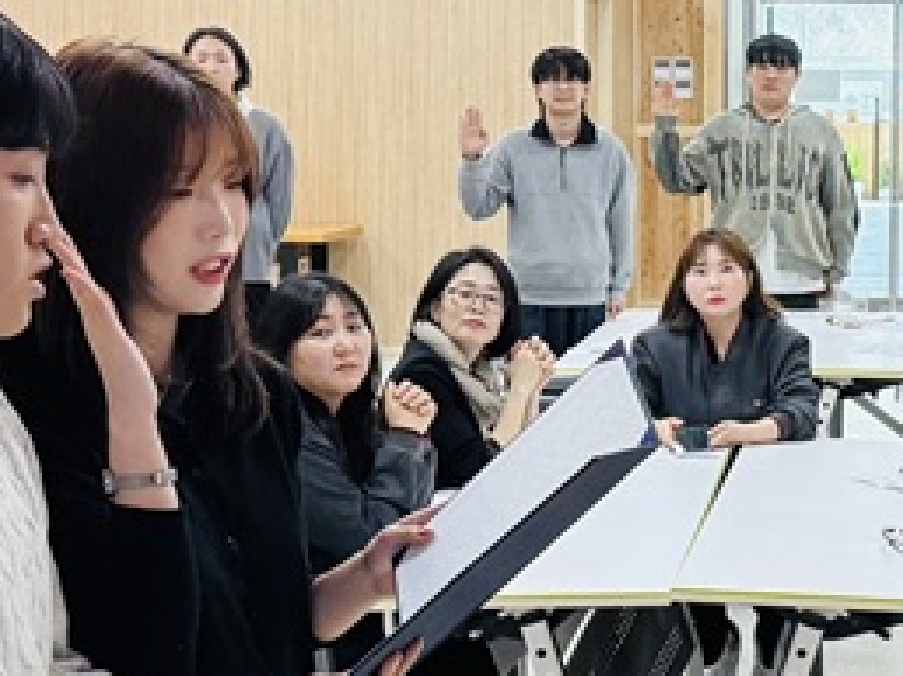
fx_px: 2424
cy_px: 412
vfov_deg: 15.9
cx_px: 835
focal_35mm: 93
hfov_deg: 20.6
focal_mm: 6.76
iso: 320
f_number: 1.78
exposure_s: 1/180
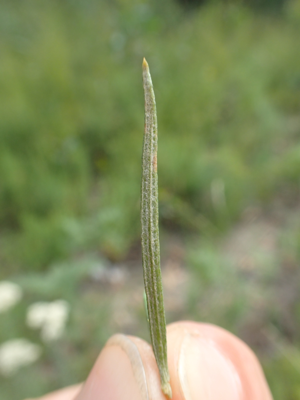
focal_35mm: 30
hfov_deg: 46.8
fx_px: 347
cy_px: 200
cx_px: 150
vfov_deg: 60.0
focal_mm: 5.5
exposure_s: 1/320
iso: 100
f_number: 3.2
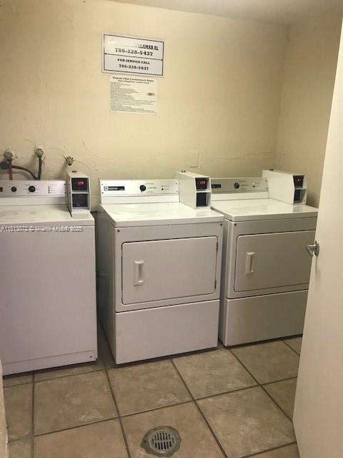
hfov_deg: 49.7
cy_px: 229
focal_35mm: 28
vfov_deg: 63.4
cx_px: 172
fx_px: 370
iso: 40
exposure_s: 1/24
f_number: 1.8
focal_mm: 3.99
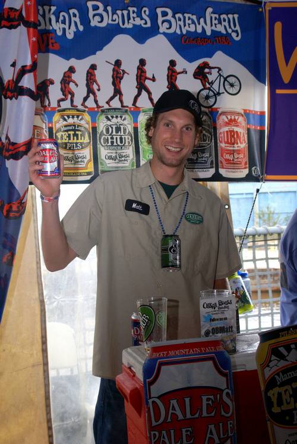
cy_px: 222
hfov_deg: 25.8
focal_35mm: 52
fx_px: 647
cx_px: 148
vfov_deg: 37.8
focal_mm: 35
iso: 320
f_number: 8
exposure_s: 1/80
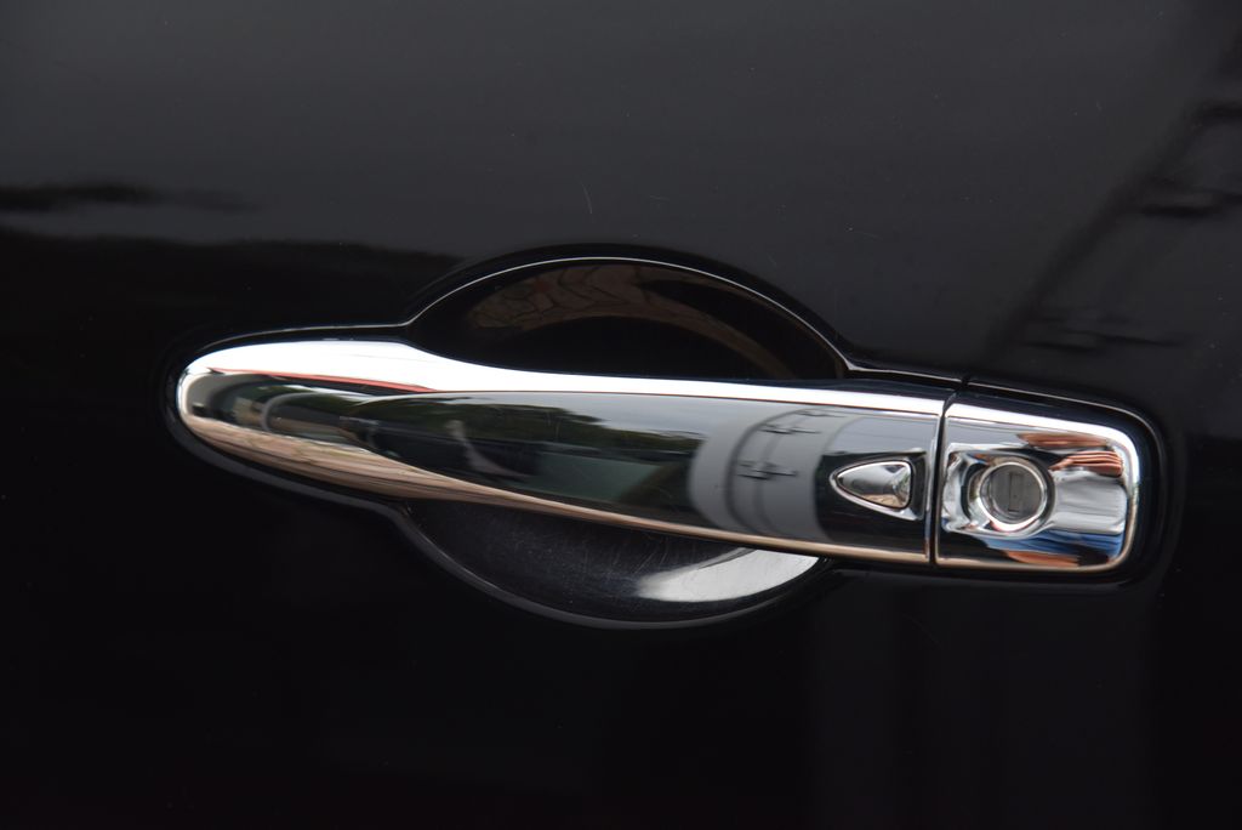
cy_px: 415
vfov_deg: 11.4
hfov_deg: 17.1
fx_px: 4142
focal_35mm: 120
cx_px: 621
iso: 500
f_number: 6.3
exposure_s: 1/160
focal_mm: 120
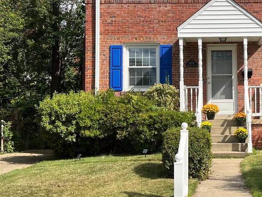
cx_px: 222
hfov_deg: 31.6
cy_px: 90
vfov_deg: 24.8
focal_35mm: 59
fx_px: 447
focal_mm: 5.7
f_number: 1.5
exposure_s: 1/3257
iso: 50
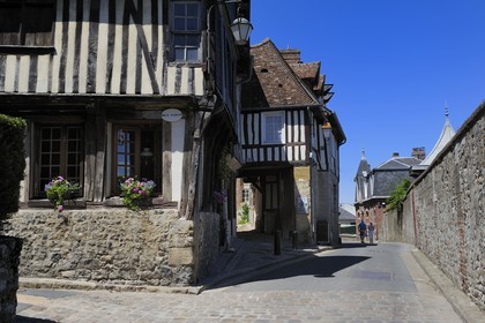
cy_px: 162
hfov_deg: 44.5
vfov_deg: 30.5
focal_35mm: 44
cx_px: 242
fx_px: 593
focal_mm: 44
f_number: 14
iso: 200
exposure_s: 1/160
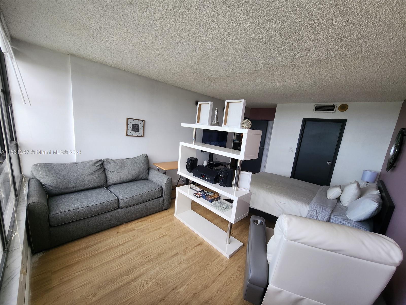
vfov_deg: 89.9
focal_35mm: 13
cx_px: 203
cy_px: 152
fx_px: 152
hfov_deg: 106.2
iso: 50
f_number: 2.2
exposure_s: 1/120
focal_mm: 1.74
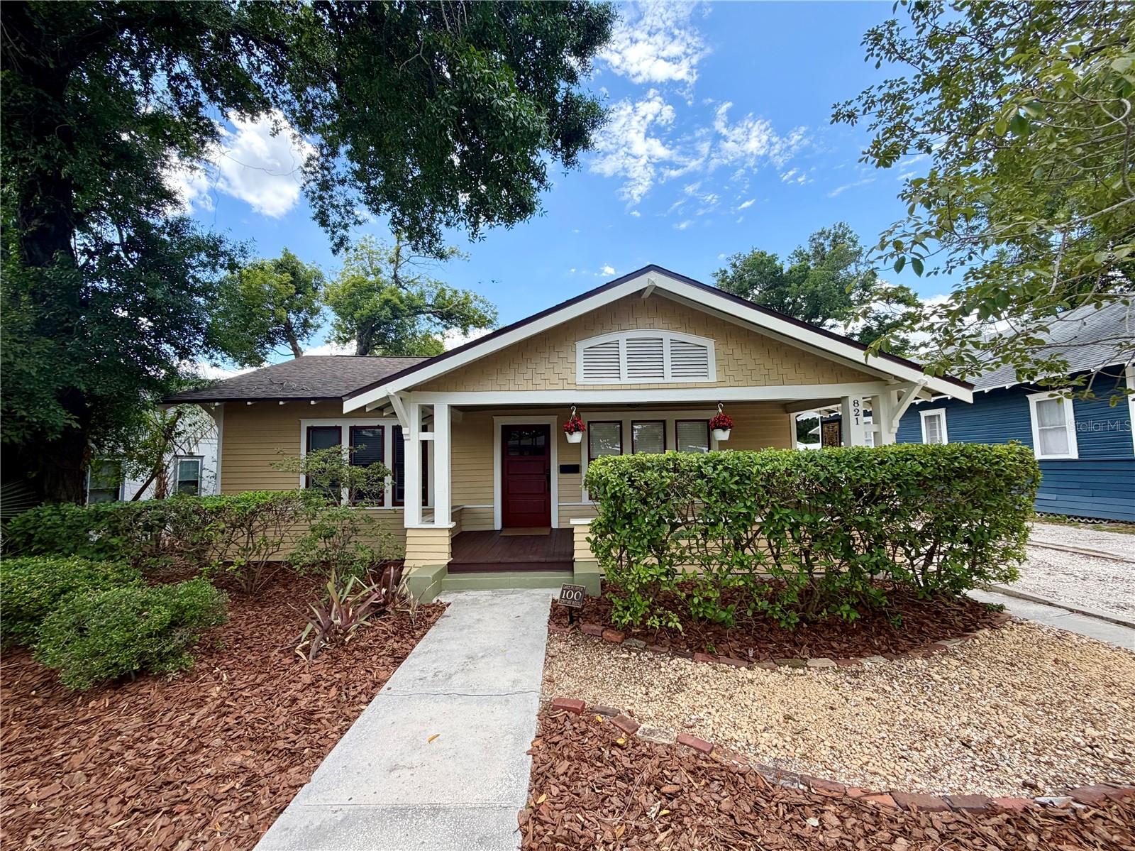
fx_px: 459
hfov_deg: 102.1
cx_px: 568
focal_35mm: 14
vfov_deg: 85.6
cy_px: 426
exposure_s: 1/554
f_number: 2.2
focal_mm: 2.22
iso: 40
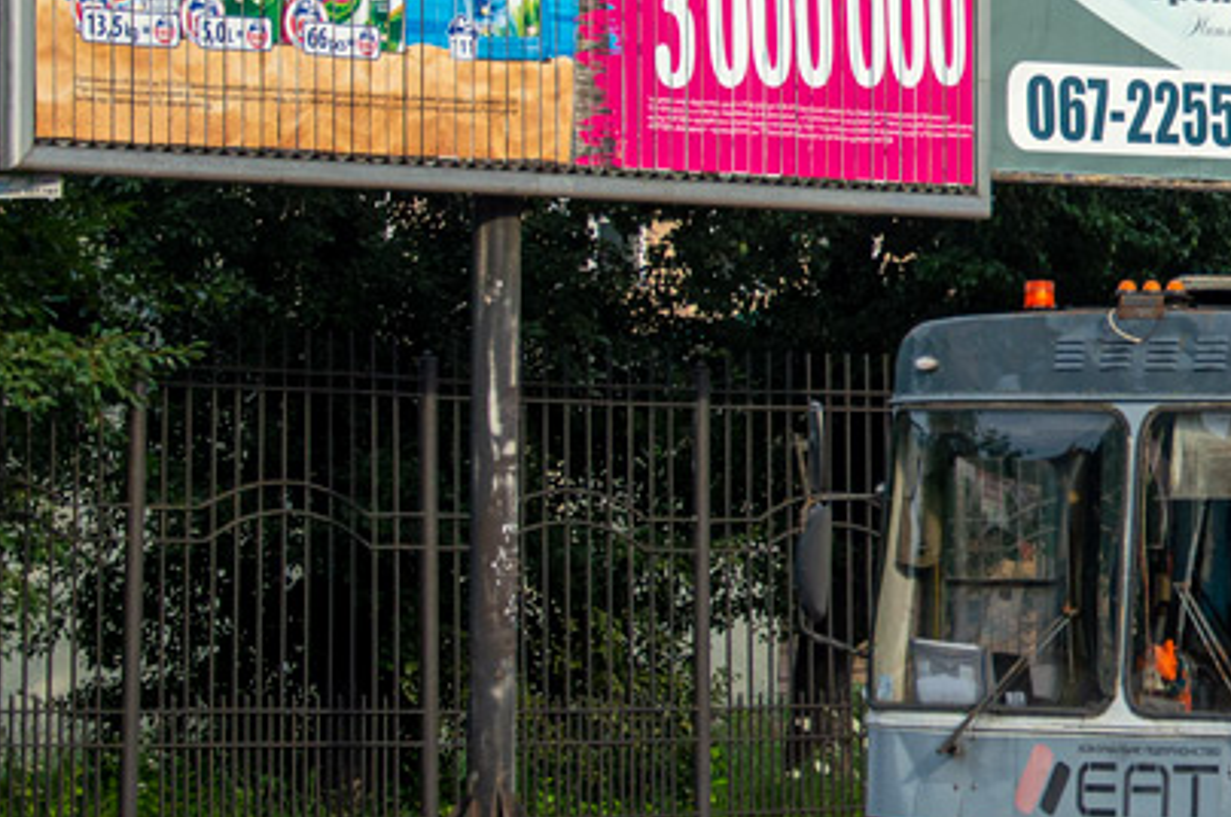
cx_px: 1688
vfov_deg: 6.1
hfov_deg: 9.1
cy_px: 166
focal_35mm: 223
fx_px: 7613
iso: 200
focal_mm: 48
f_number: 6.3
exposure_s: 1/640
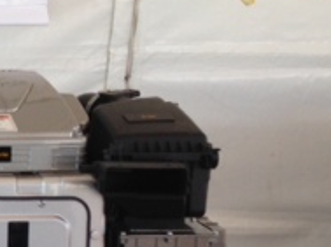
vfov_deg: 13.2
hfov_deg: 15.6
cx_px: -221
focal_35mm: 112
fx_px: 1069
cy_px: 114
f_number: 2.4
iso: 50
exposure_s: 1/165
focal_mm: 4.13
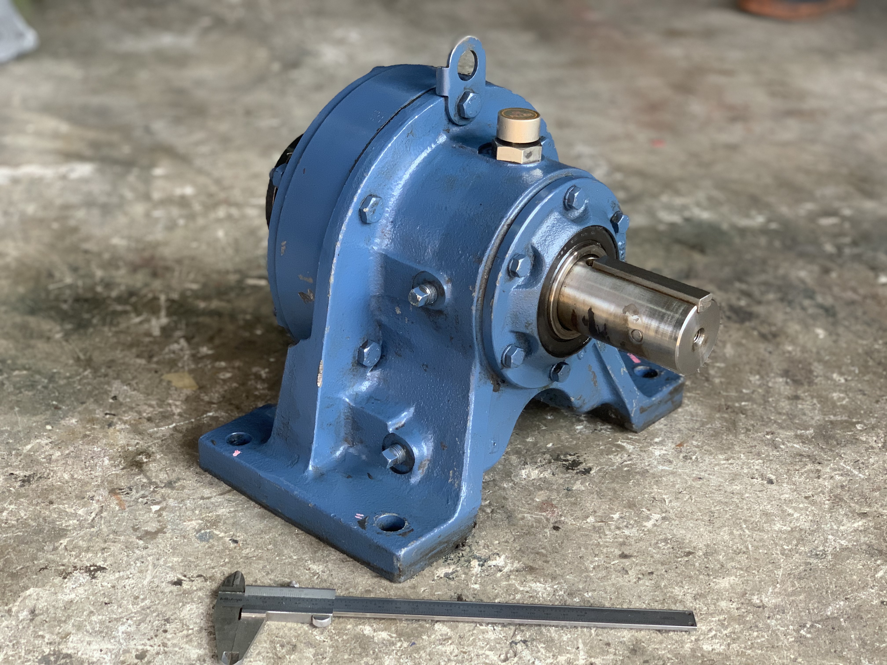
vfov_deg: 28.0
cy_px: 332
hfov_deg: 36.8
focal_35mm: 52
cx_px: 444
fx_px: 1332
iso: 125
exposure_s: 1/118
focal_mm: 6
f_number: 2.4
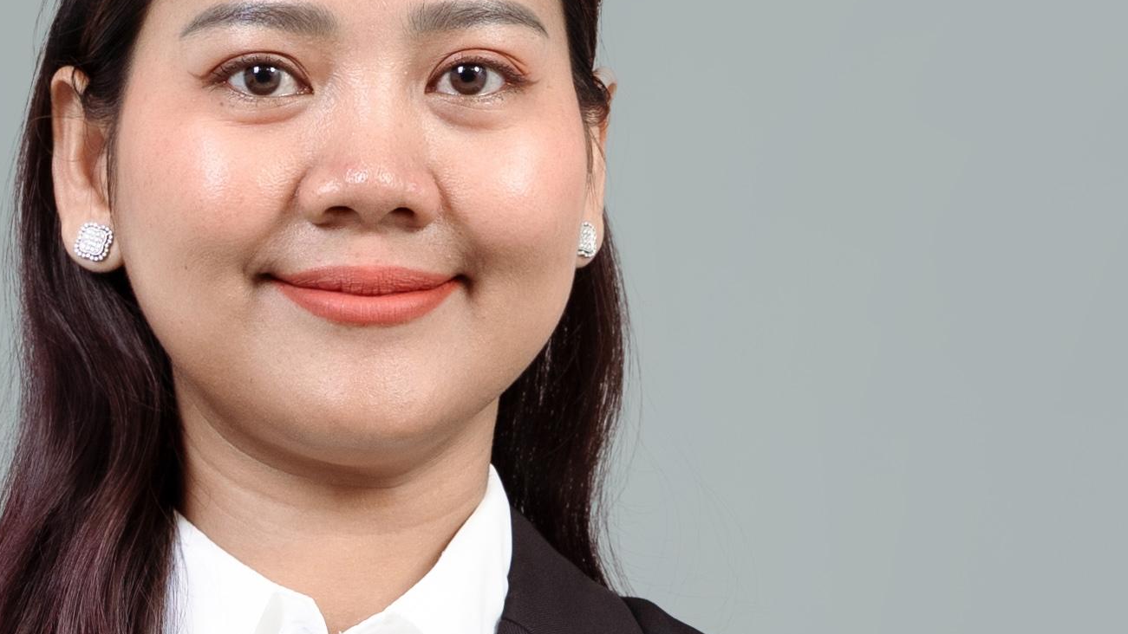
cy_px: 999
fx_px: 6521
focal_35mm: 218
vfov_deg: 5.5
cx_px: 334
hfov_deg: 9.9
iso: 250
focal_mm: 47
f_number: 5.6
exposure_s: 1/160
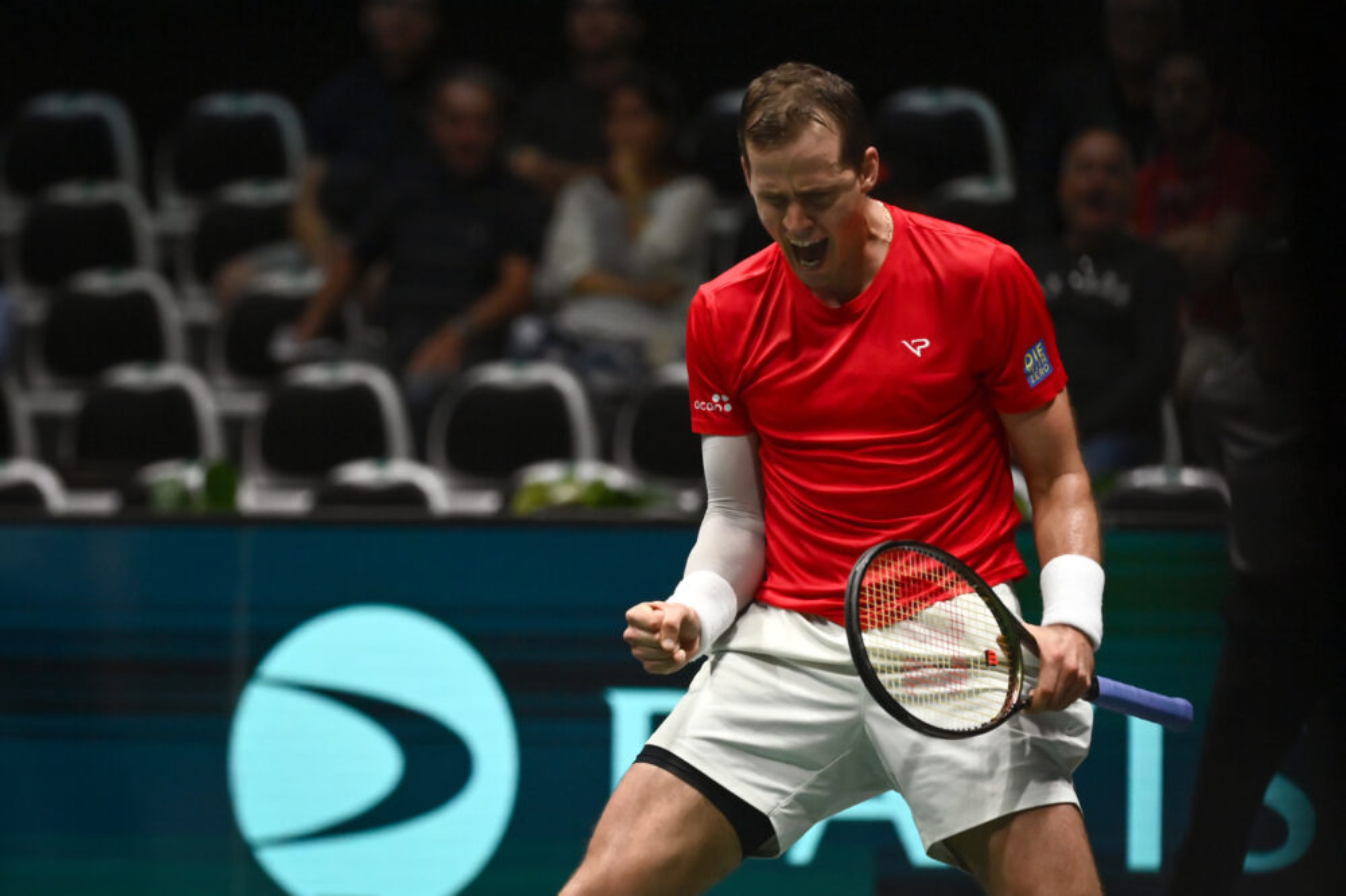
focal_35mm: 260
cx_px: 673
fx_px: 9717
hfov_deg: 7.9
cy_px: 448
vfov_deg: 5.3
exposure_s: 1/2000
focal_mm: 260
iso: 5000
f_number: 4
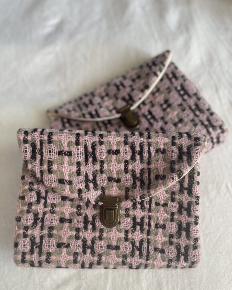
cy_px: 157
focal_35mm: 28
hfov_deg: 51.5
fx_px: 240
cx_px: 117
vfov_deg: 62.1
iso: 125
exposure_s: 1/121
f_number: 1.6
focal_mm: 4.2
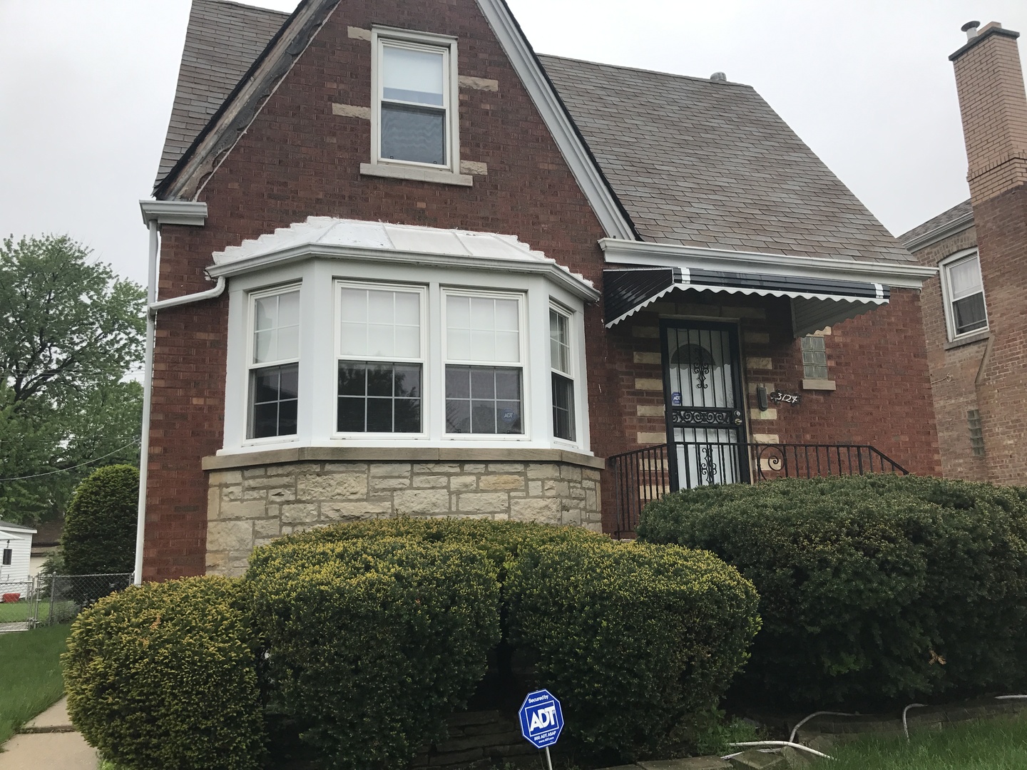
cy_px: 385
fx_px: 831
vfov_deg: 49.7
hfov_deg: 63.4
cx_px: 514
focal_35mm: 28
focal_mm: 3.99
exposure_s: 1/967
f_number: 1.8
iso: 20
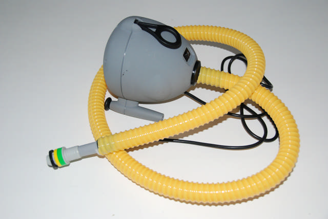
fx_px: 438
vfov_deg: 28.1
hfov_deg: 41.1
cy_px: 110
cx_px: 164
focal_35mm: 48
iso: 400
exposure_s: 1/60
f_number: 4.2
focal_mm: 32
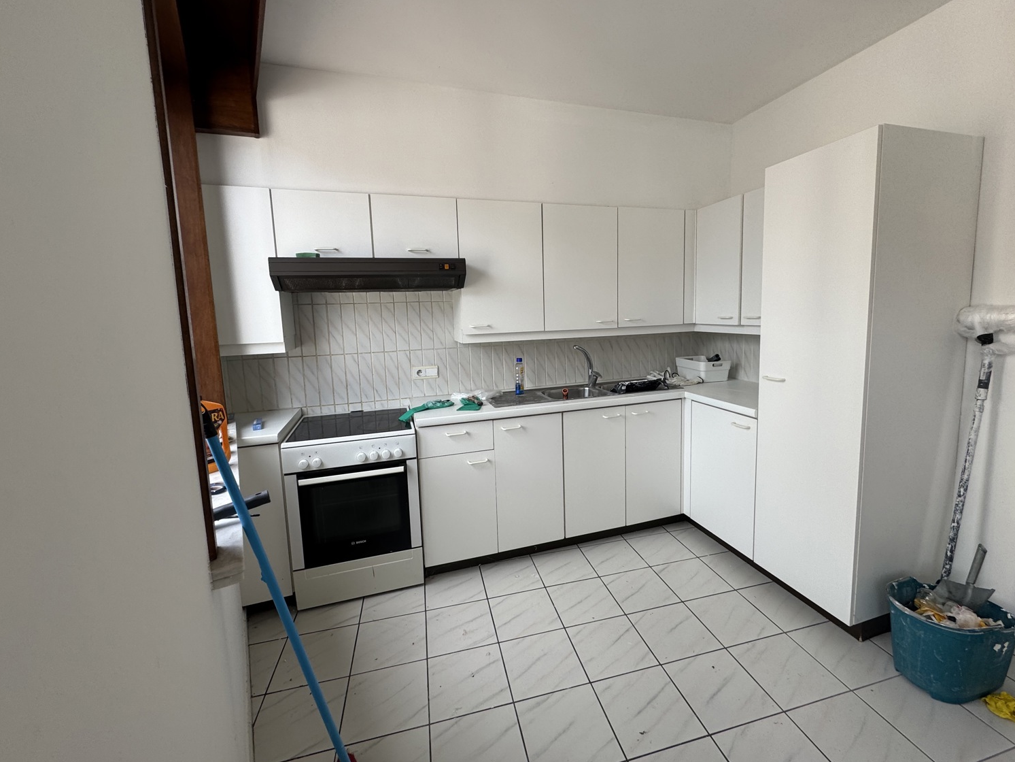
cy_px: 362
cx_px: 528
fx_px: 440
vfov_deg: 81.7
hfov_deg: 98.1
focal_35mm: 15
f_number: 2.2
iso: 40
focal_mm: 2.22
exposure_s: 1/148
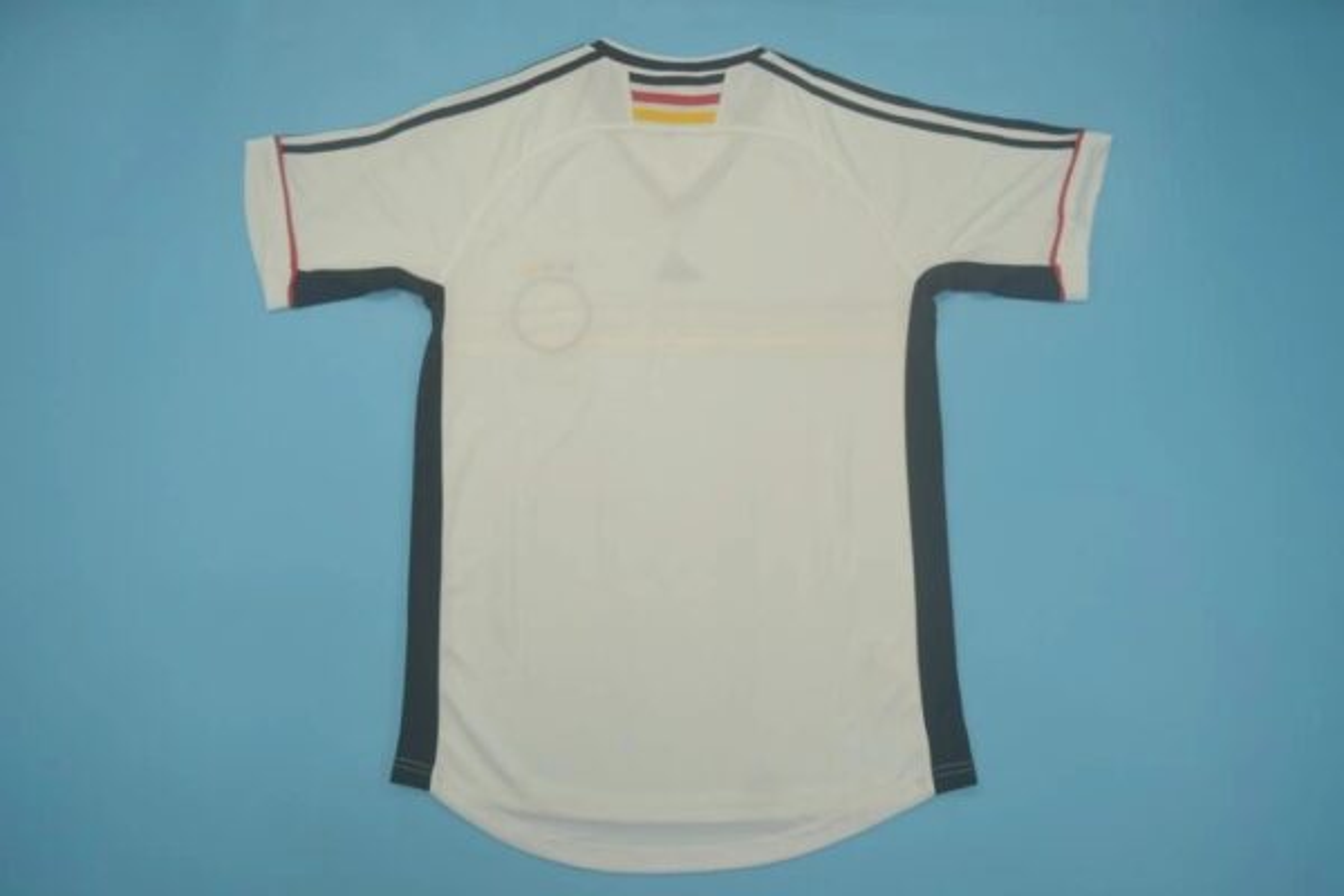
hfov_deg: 61.9
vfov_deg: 43.6
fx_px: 1120
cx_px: 672
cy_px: 448
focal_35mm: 30
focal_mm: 20
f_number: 4
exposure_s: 1/200
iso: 200
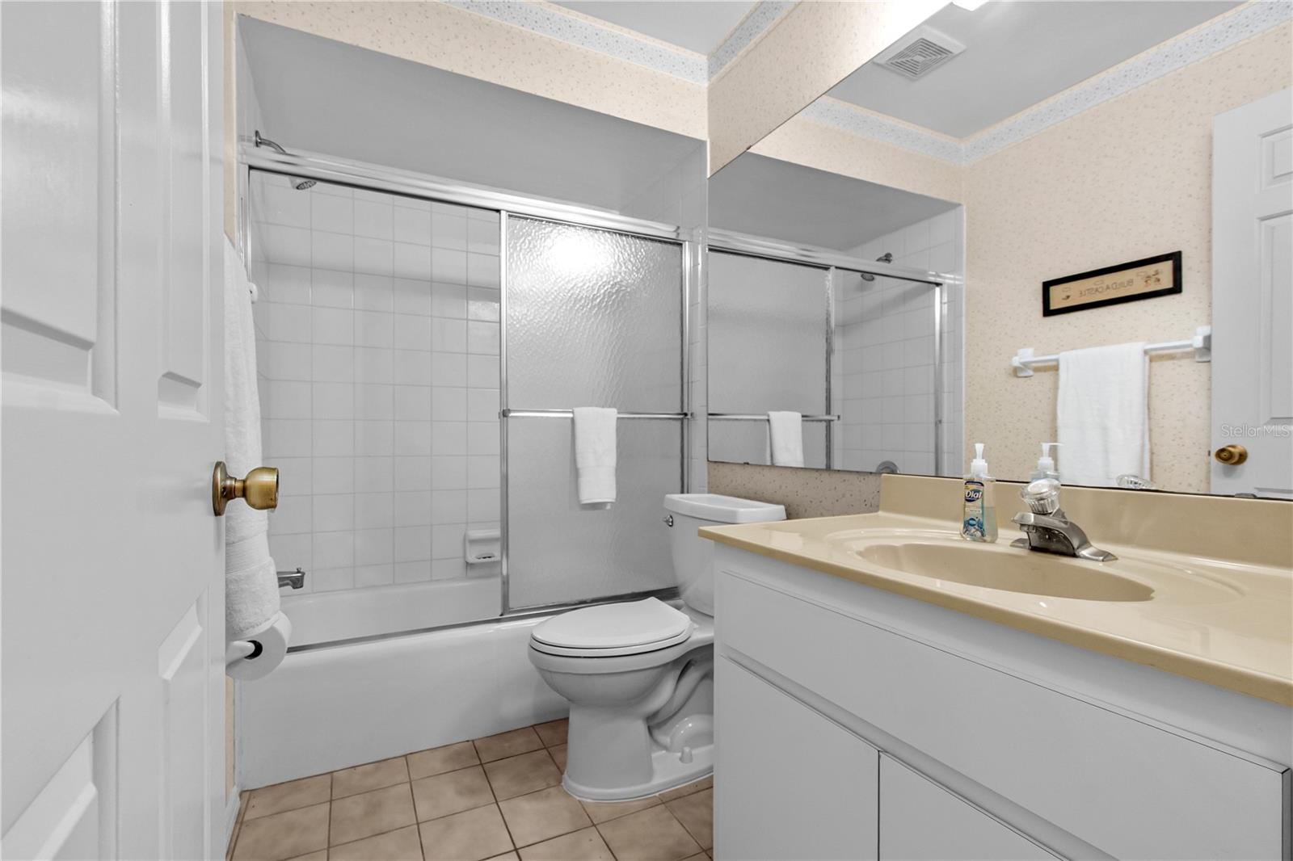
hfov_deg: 100.4
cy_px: 430
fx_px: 539
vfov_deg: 77.3
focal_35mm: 15
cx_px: 646
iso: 640
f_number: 7.1
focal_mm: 10
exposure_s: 1/2.5
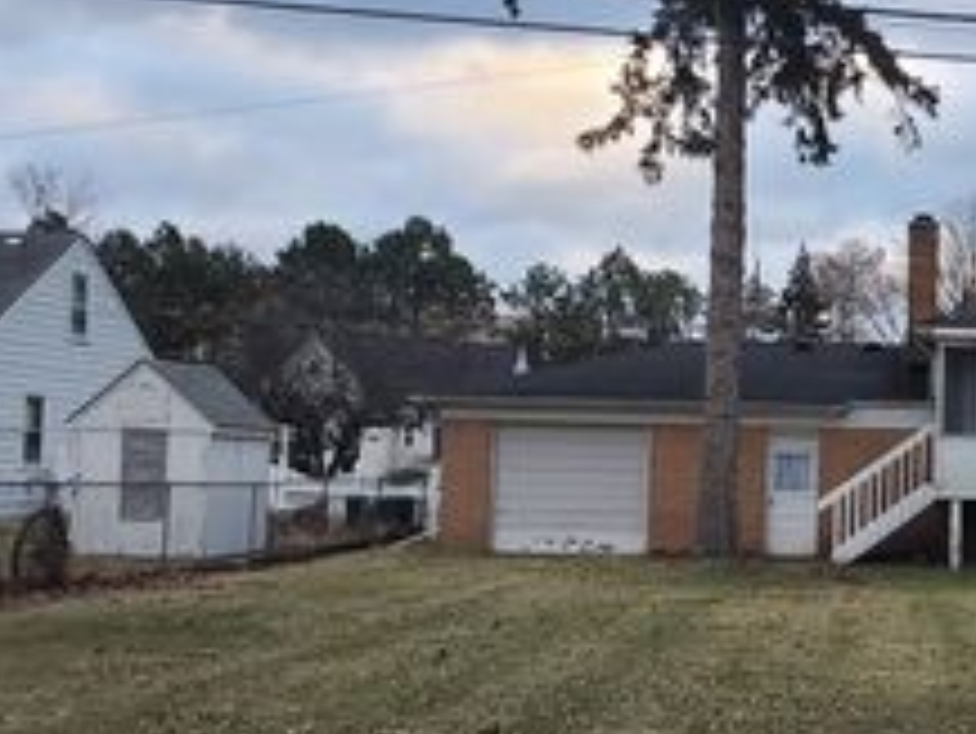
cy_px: 376
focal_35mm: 60
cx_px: 972
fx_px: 1693
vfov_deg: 24.4
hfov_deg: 30.0
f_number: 2.4
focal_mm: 4.3
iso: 64
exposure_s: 1/120
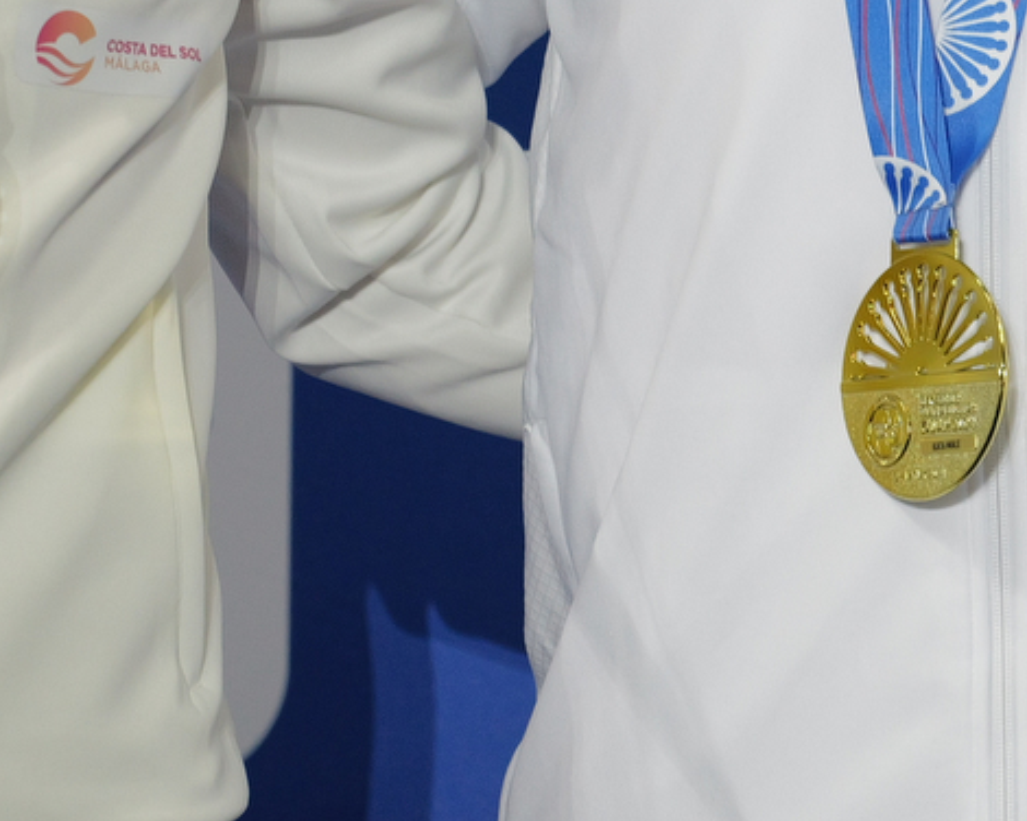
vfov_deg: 1.7
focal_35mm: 917
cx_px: 1383
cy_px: -622
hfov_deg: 2.1
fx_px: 27872
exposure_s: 1/250
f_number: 2.8
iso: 640
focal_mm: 184
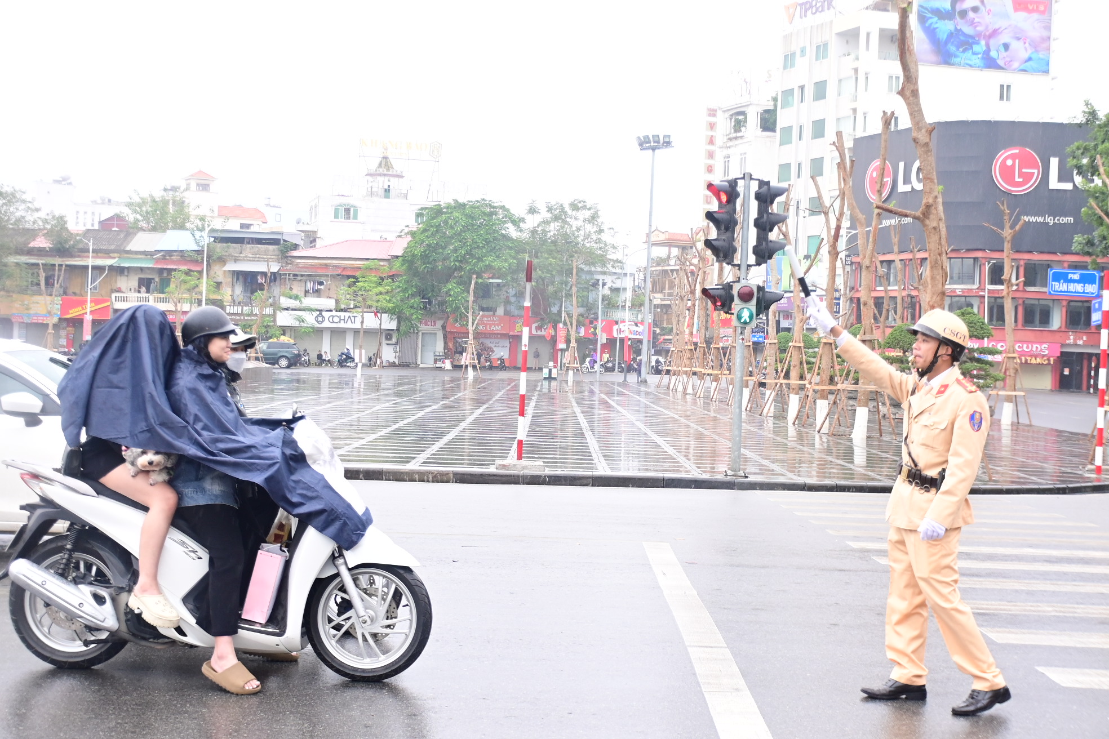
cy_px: 370
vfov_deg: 28.1
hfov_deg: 41.1
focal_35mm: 48
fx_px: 1479
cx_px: 554
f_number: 4
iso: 500
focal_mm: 32
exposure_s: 1/200
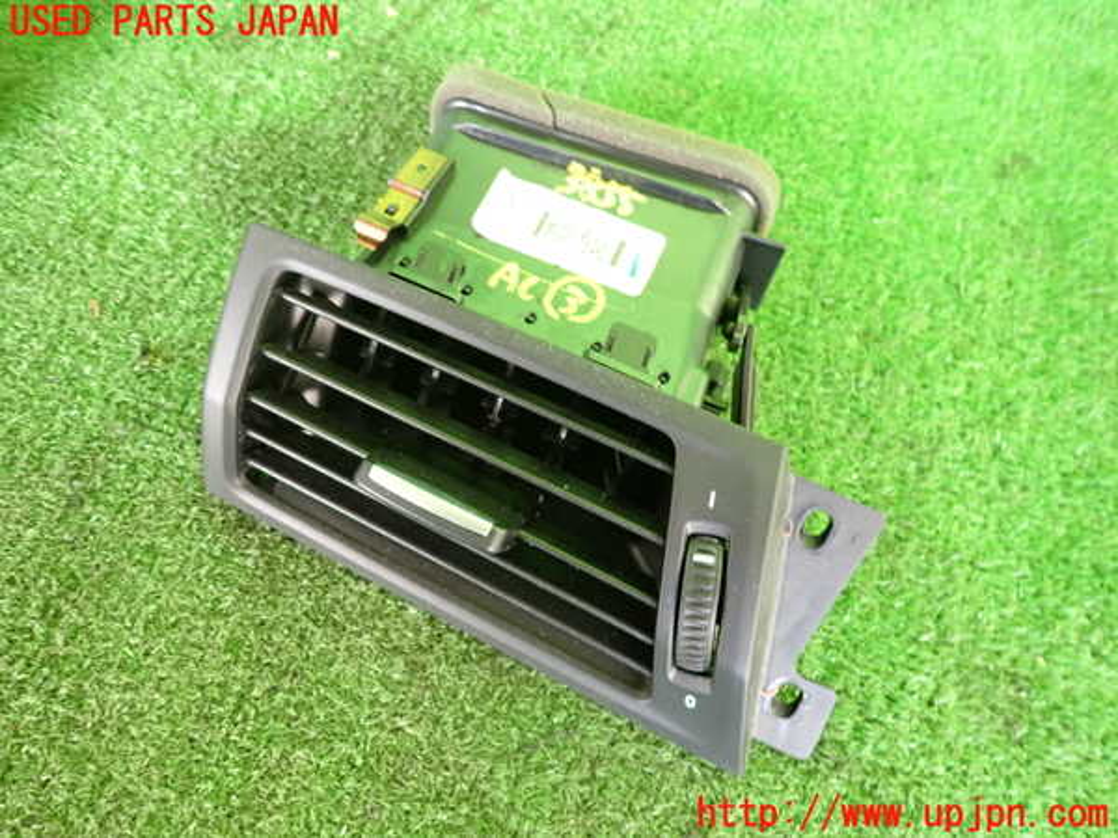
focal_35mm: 25
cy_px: 419
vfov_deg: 54.9
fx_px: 807
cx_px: 559
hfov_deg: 69.4
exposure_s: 1/30
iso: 320
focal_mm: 4.5
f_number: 2
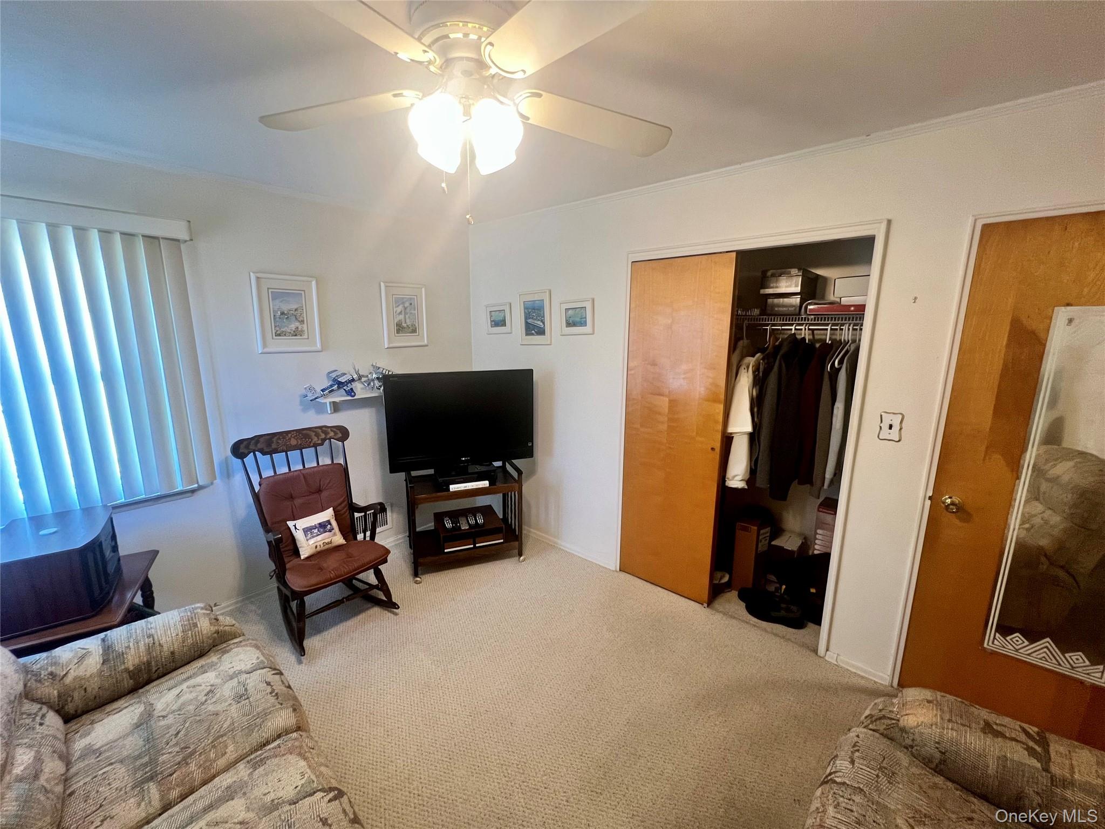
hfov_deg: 106.2
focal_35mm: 13
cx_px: 552
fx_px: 415
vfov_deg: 89.9
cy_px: 414
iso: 200
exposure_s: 1/60
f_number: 1.8
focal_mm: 1.57
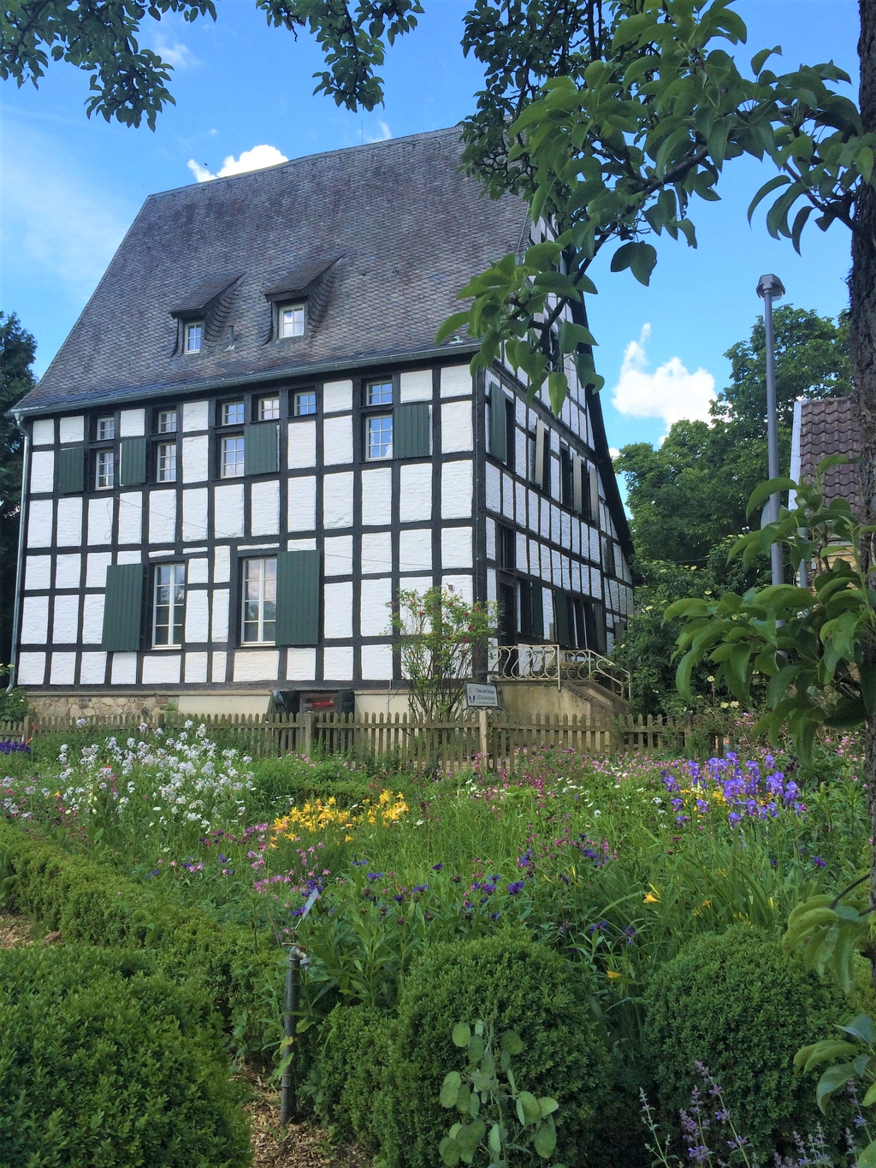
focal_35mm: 30
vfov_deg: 60.0
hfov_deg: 46.8
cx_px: 438
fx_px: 1012
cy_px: 584
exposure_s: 1/1026
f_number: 2.2
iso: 32
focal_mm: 4.12
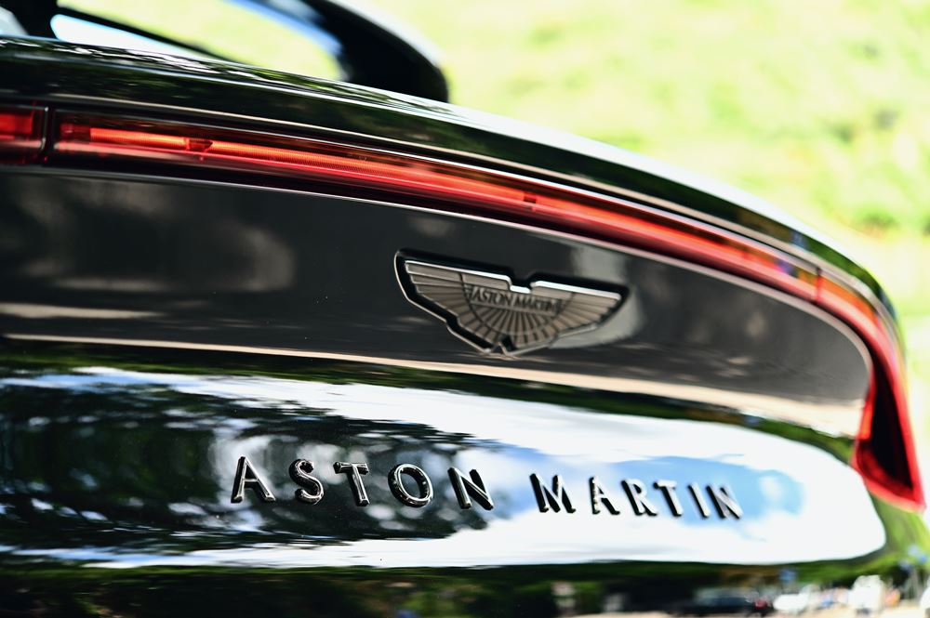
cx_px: 465
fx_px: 1549
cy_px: 309
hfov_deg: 33.4
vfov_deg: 22.6
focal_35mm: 60
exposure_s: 1/250
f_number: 2.8
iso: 250
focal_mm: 60
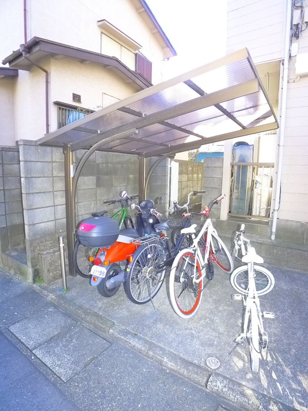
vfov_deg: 71.6
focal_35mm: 24
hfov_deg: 56.8
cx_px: 154
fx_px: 285
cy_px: 206
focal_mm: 5.1
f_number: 2.8
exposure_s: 1/160
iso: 400
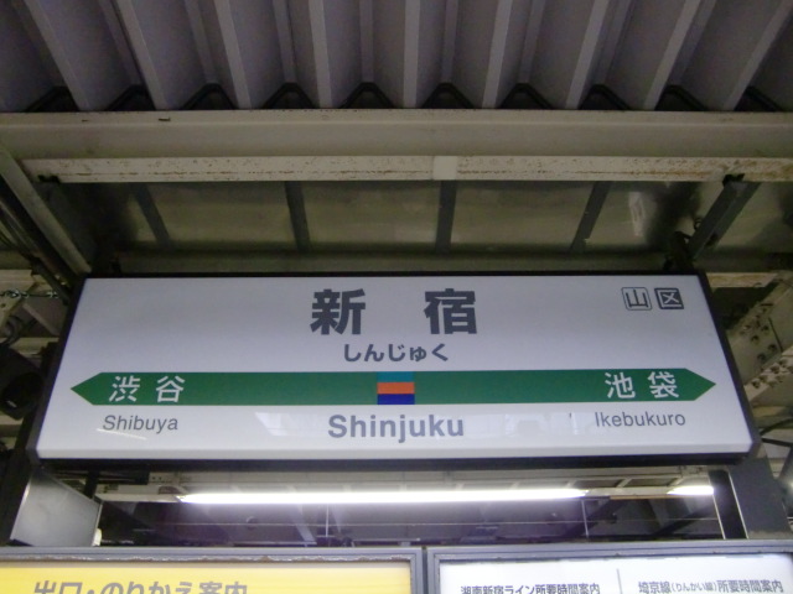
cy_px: 297
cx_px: 396
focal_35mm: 28
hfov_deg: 63.4
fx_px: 641
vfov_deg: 49.7
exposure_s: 1/25
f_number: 2.6
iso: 800
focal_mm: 4.9
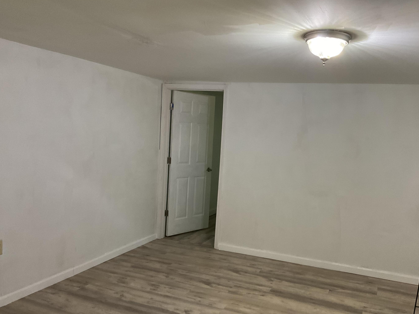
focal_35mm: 32
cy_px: 164
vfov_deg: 44.1
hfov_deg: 56.7
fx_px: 387
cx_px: 227
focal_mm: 3
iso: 160
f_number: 1.8
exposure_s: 1/60
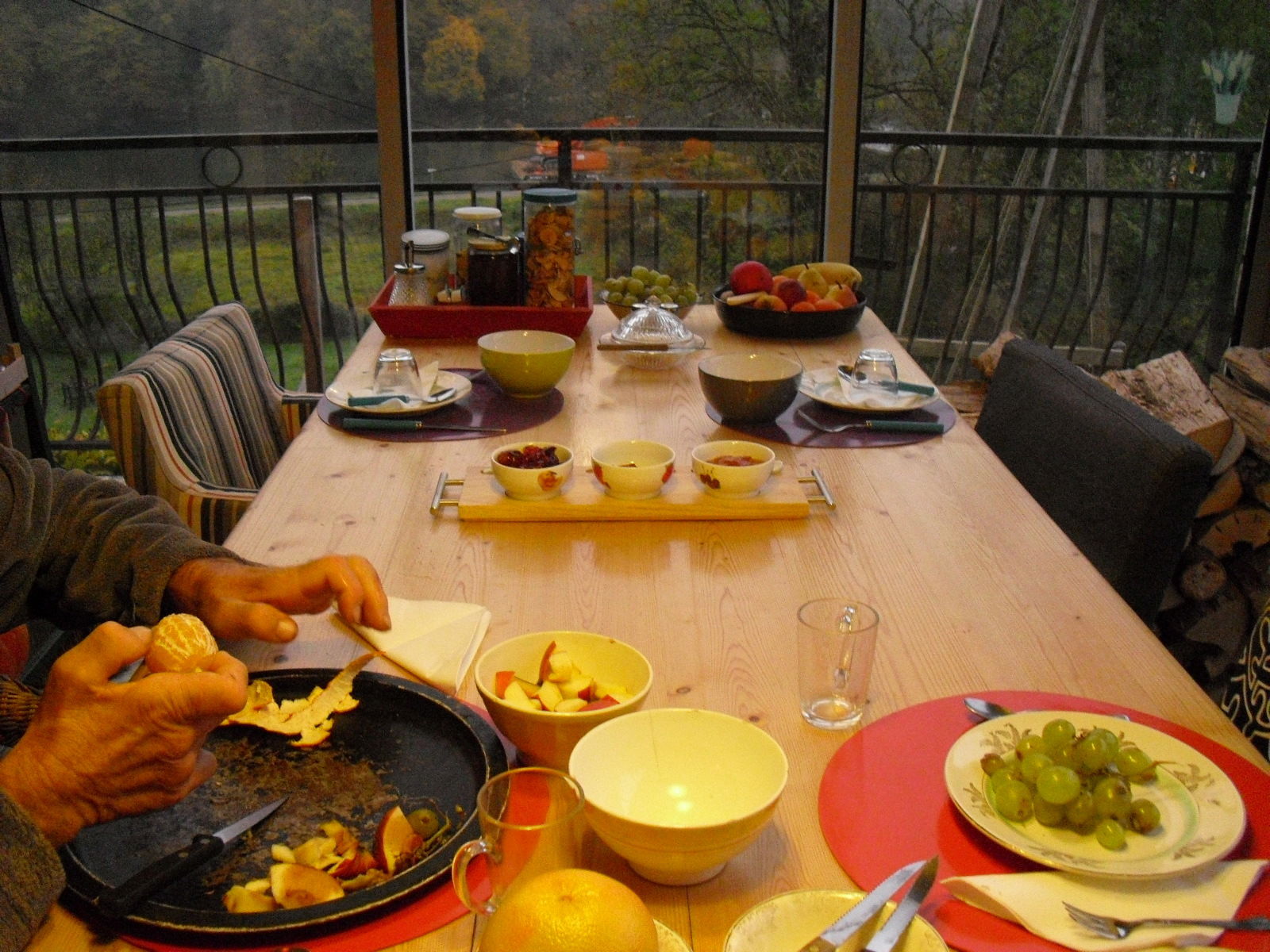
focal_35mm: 36
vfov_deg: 39.7
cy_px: 476
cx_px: 635
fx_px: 1321
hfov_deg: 51.4
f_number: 3.1
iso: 800
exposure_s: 1/40
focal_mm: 6.3
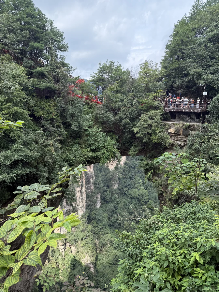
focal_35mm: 24
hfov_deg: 56.8
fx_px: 202
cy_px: 146
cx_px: 110
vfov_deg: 71.6
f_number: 1.78
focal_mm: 6.76
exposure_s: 1/1211
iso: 100
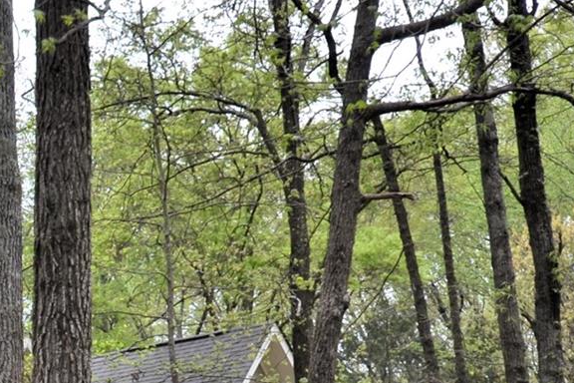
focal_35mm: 128
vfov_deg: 10.6
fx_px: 2041
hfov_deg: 15.1
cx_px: -212
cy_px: 408
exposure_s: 1/125
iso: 125
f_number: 5.6
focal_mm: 24
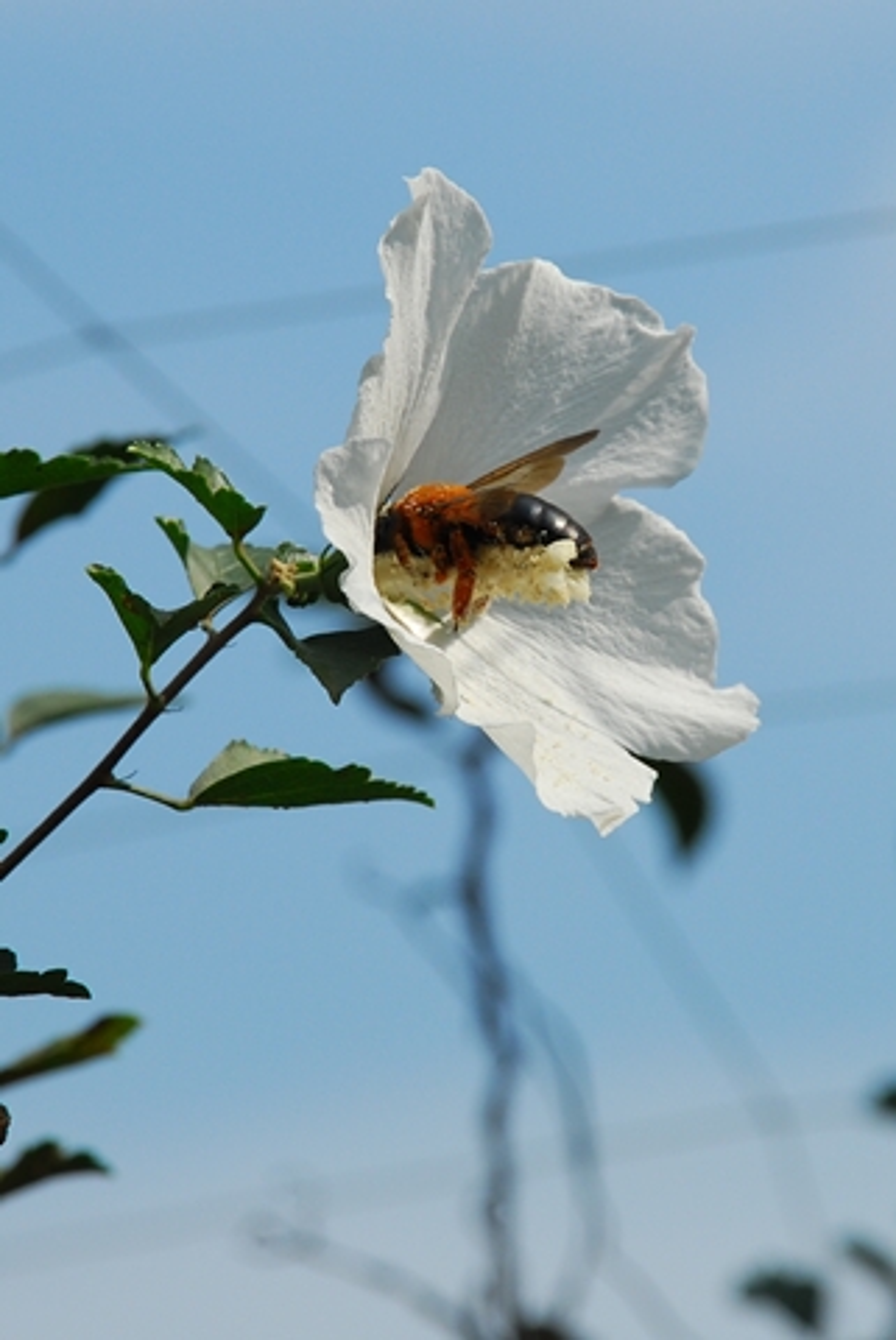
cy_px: 670
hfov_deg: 6.8
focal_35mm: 202
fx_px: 7543
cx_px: 448
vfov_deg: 10.2
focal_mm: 135
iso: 200
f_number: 7.1
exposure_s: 1/800
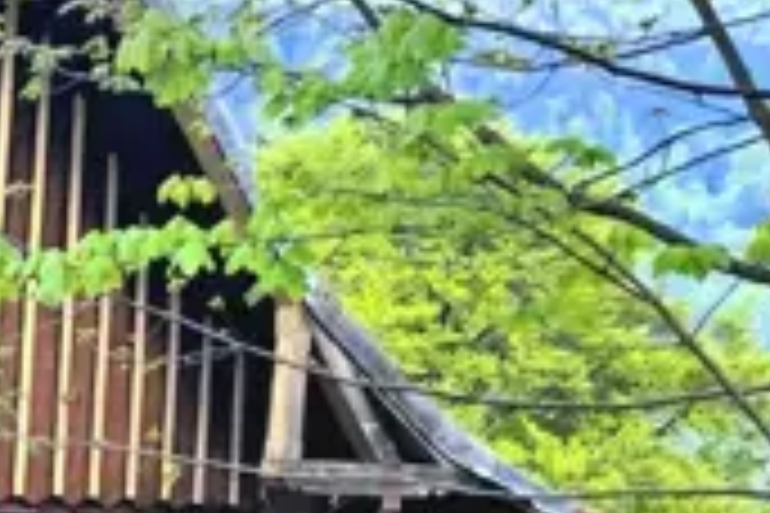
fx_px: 2994
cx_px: -1130
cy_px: 760
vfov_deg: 9.5
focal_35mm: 140
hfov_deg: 11.7
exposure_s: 1/182
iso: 12
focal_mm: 6.3
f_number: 1.7
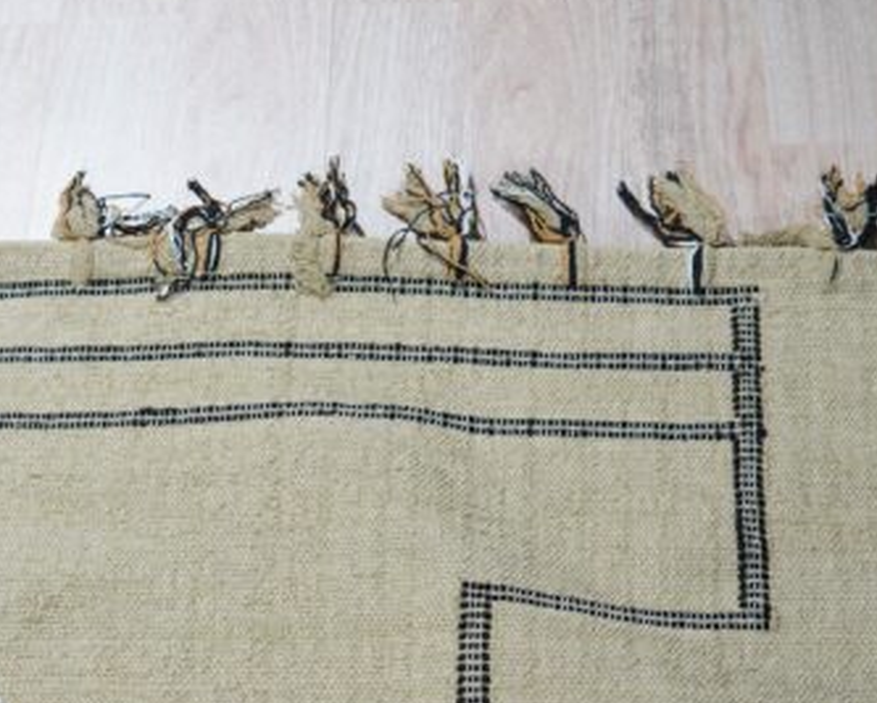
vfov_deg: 20.1
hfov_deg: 24.9
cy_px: 508
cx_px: 263
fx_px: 1974
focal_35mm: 76
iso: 500
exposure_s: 1/160
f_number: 5
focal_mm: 30
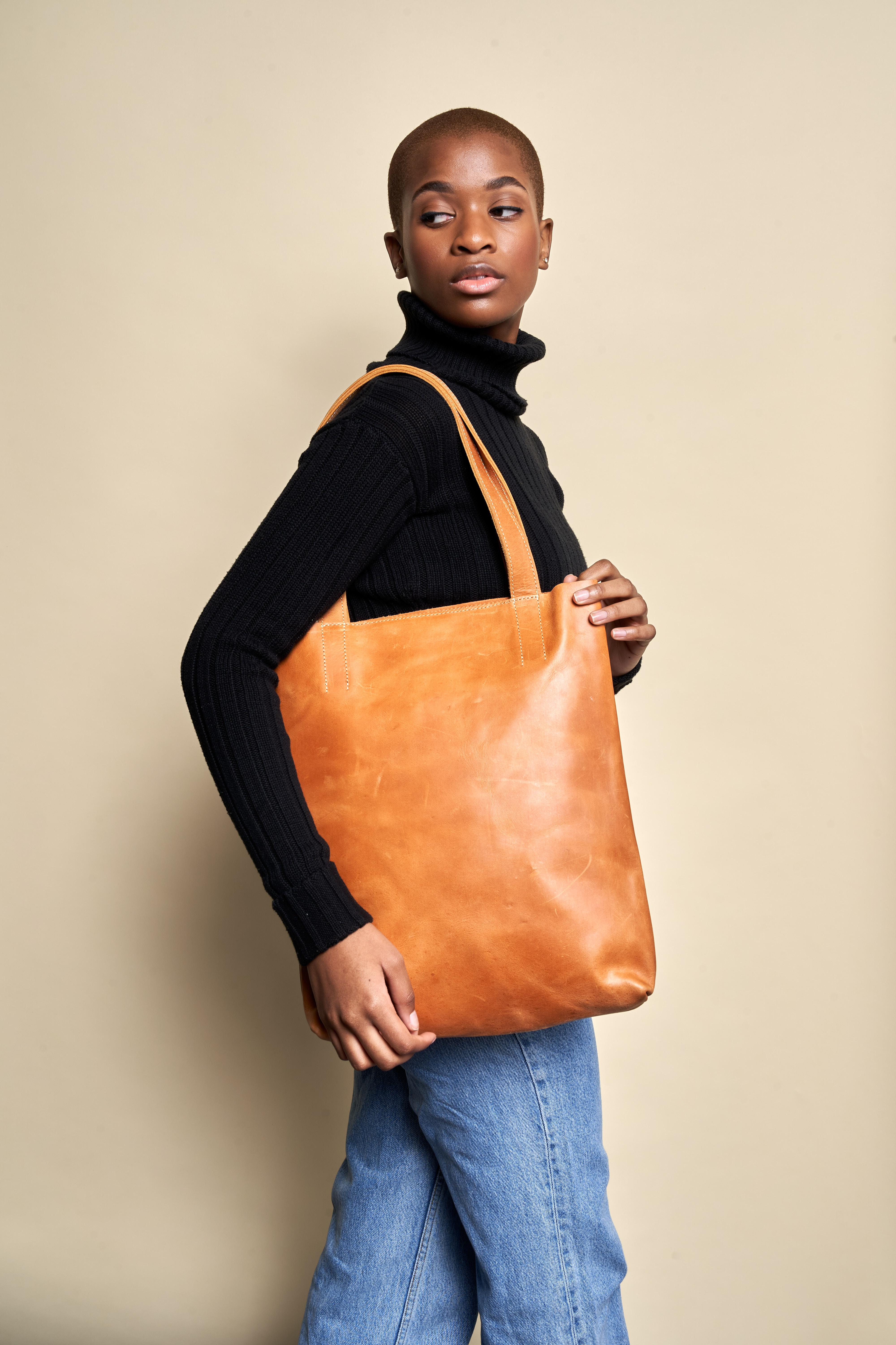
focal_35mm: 45
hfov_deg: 29.9
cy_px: 672
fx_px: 1680
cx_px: 448
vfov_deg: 43.6
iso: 100
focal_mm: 45
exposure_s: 1/125
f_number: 14
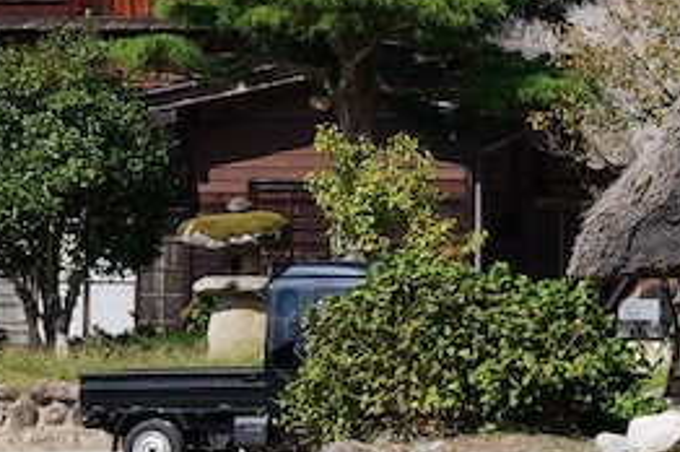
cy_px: -255
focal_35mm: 281
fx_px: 5301
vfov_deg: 4.8
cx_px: 1119
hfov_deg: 7.2
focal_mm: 49
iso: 100
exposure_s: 1/500
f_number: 5.3
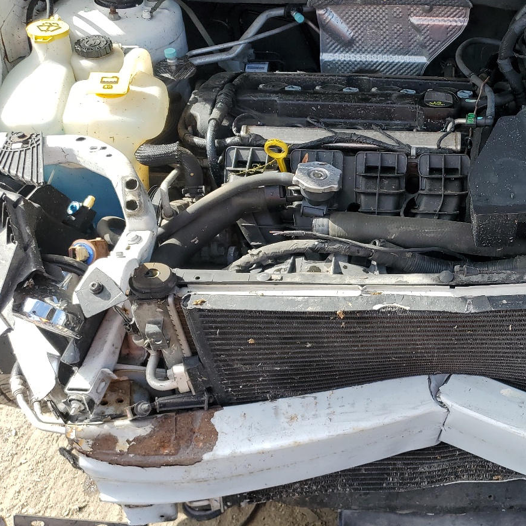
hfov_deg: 38.0
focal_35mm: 42
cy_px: 233
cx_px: 449
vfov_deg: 40.0
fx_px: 722
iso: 50
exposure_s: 1/909
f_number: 1.5
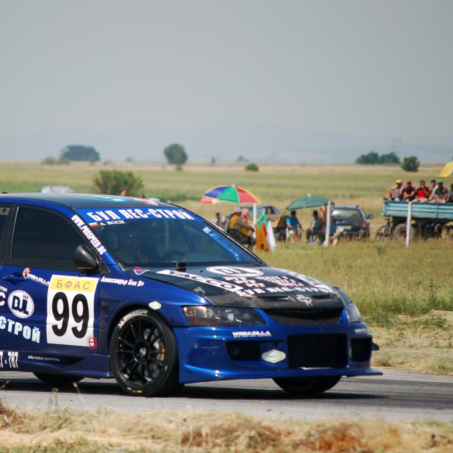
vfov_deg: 4.6
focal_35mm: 385
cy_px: 227
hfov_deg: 4.5
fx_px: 5700
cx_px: 122
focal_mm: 200
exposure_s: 1/1000
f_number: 5.6
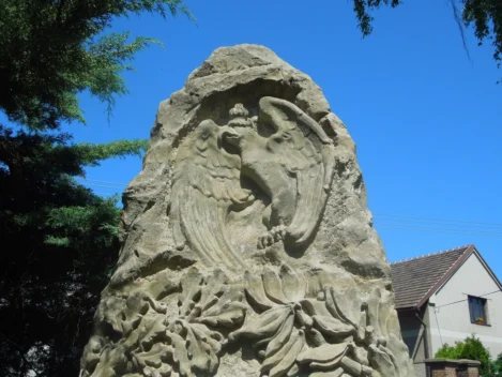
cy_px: 188
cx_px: 251
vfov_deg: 36.8
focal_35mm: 39
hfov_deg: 47.9
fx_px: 566
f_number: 7.6
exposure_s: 1/1000
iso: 400
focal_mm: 7
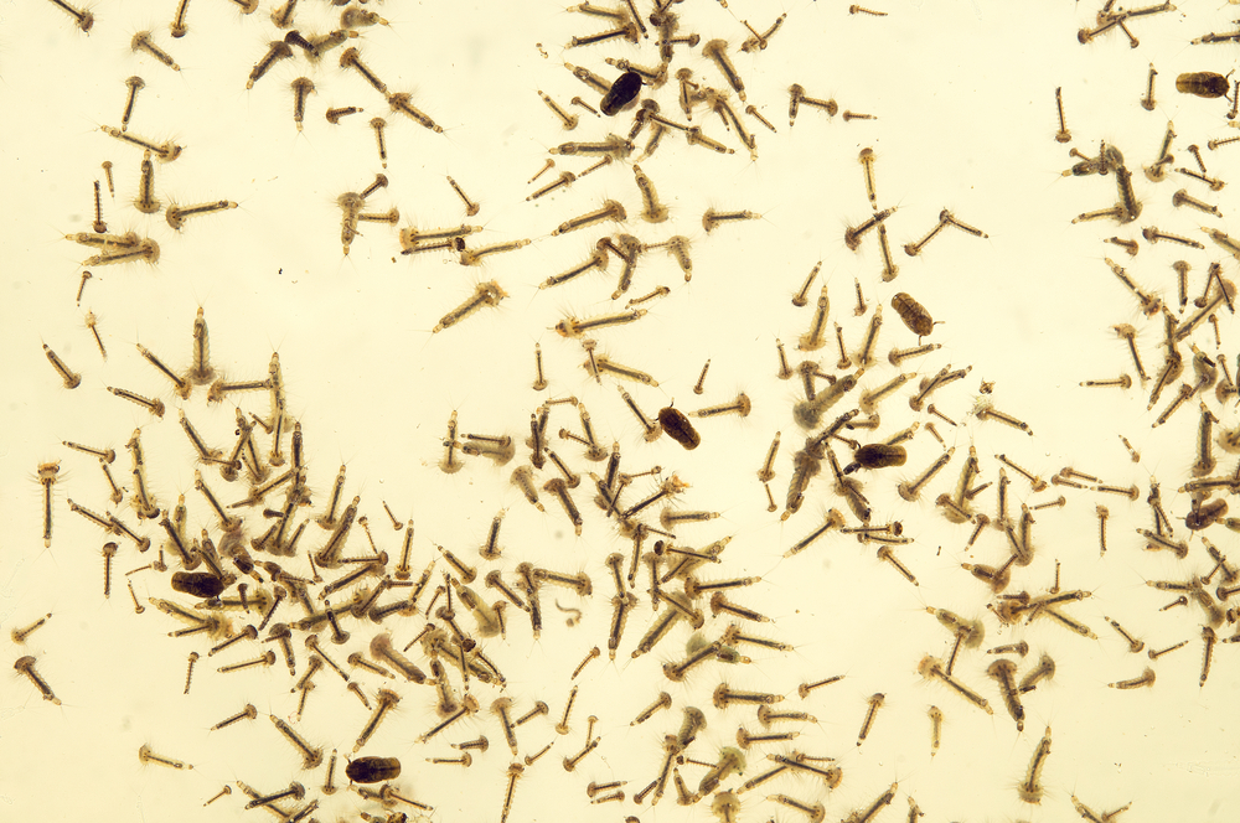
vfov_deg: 15.1
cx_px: 620
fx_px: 3096
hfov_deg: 22.6
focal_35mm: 90
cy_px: 412
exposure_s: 1/200
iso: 200
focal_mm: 60
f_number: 16
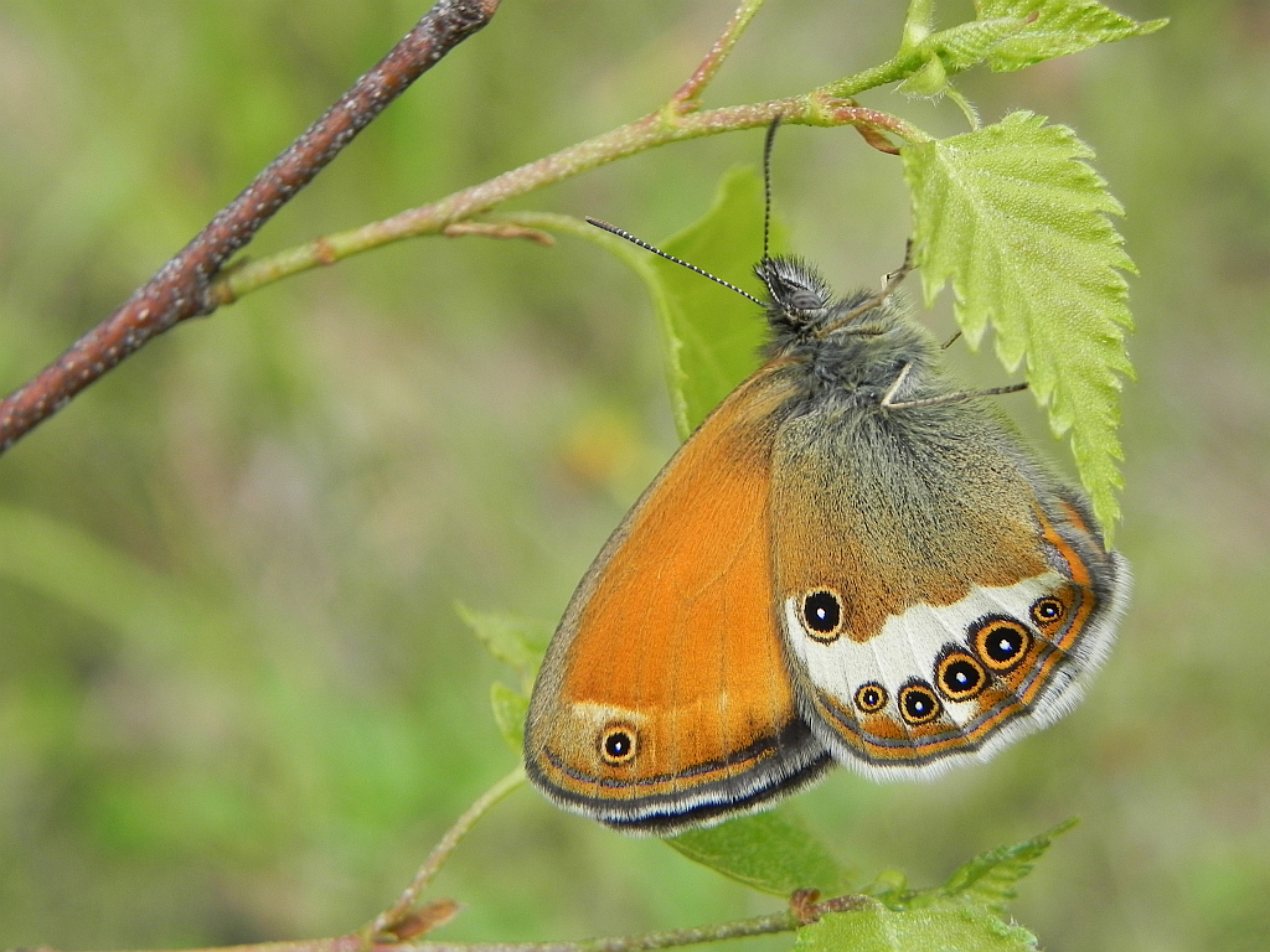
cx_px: 635
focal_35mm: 75
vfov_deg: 19.6
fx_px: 2752
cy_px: 476
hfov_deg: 26.0
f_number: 4
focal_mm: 13.4
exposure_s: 1/416
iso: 160
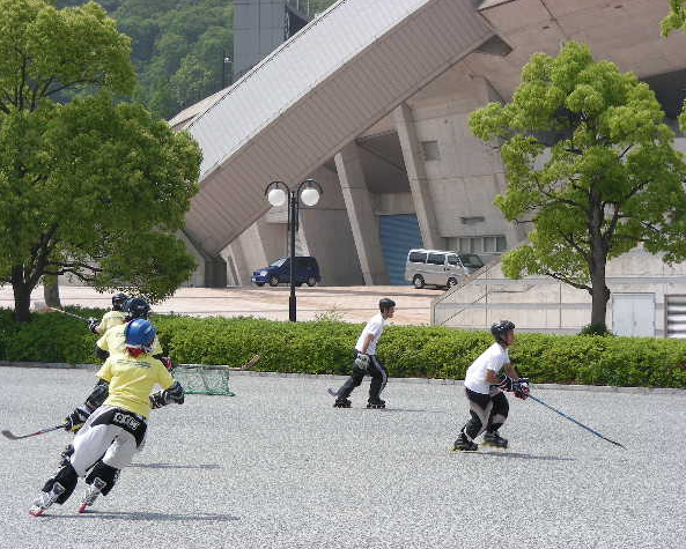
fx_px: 2417
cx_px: 334
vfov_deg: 13.0
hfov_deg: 16.2
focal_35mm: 119
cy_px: 275
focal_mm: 18.9
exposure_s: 1/381
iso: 50
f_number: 4
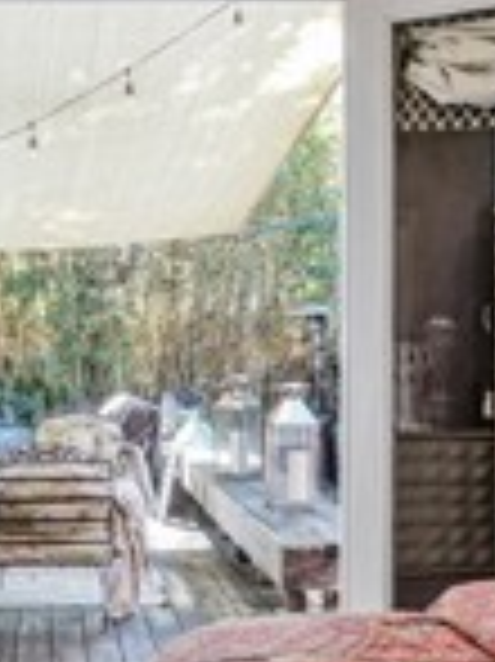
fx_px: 1319
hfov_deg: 20.8
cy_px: 336
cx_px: 58
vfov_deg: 28.1
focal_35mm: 69
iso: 1000
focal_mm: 11
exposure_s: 1/40
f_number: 4
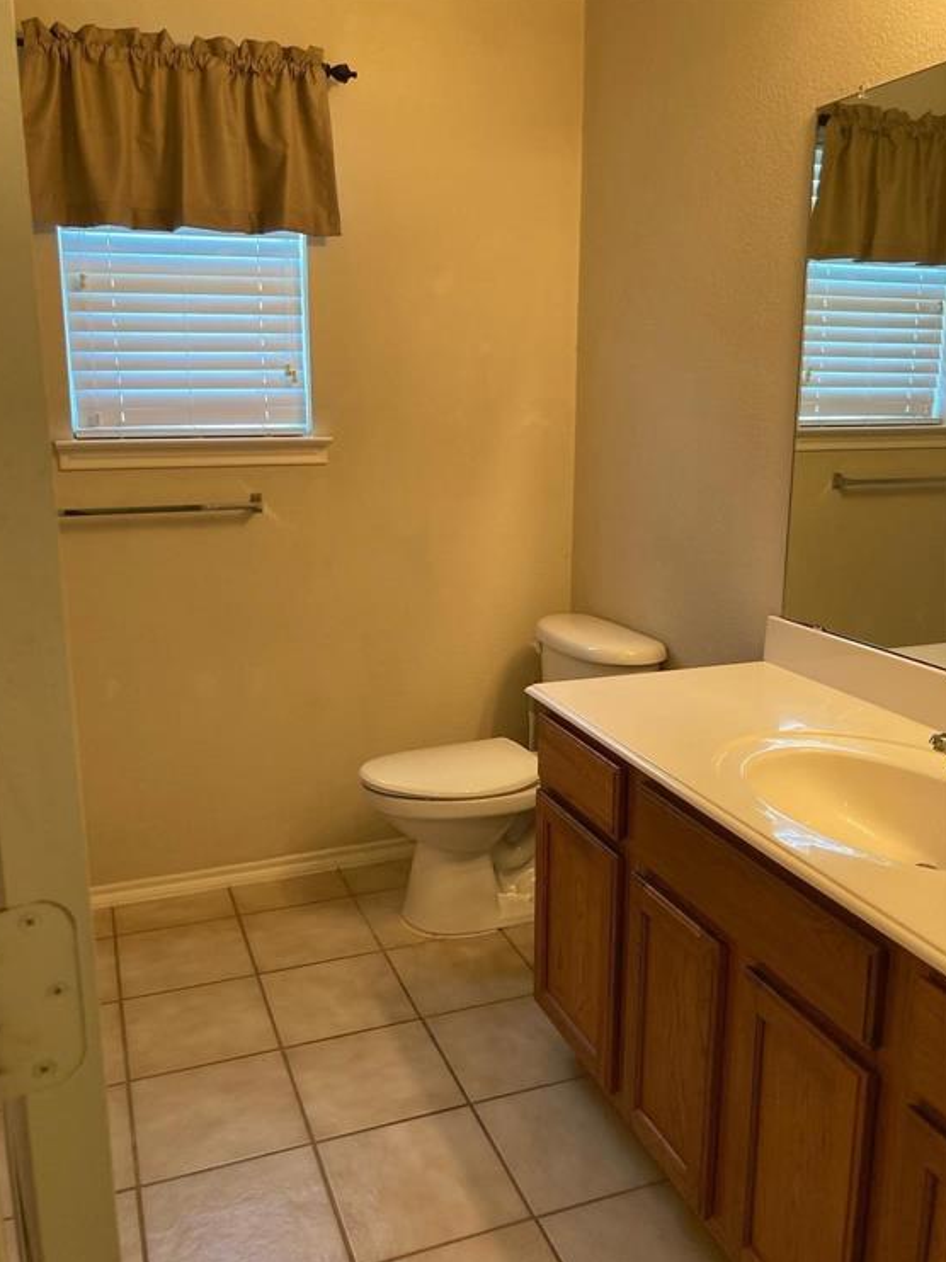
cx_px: 466
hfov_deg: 48.2
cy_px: 643
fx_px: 1057
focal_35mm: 29
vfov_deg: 61.7
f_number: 1.8
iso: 125
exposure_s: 1/60
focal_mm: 3.99
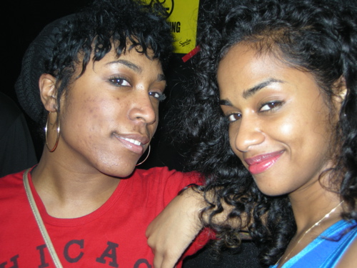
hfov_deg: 51.4
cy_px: 134
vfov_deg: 39.7
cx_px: 178
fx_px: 371
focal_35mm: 36
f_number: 2.7
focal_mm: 7.5
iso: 64
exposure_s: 1/60
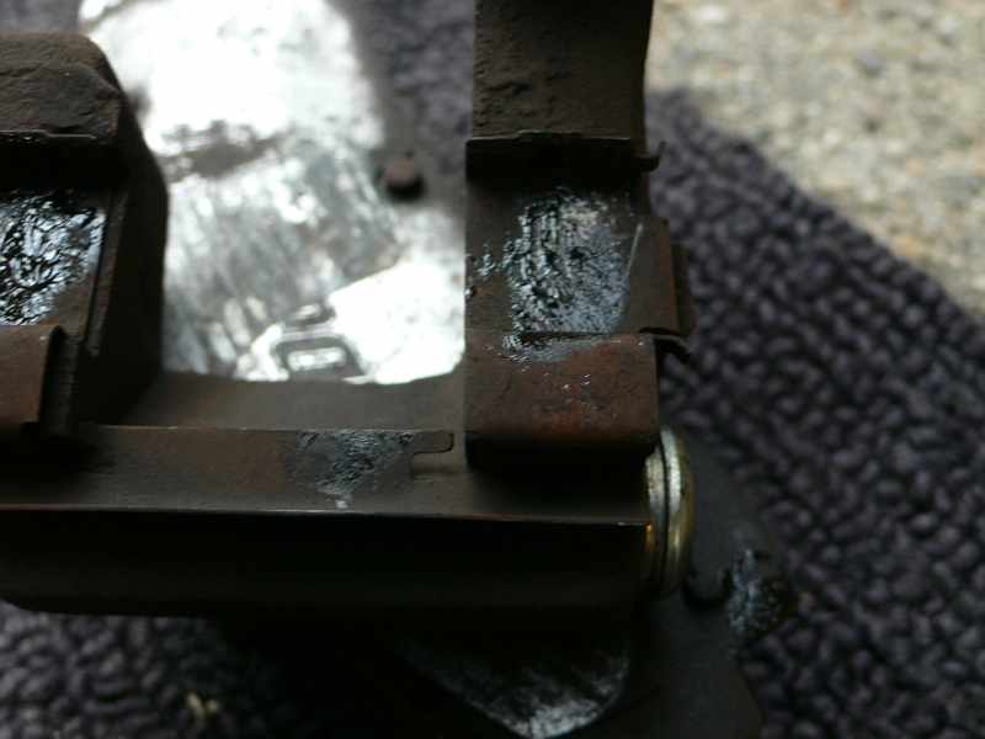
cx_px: 492
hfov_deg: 54.0
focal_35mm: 34
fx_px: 967
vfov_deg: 41.8
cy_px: 370
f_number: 2.8
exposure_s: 1/80
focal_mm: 6.3
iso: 80
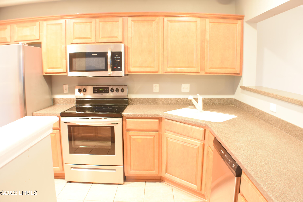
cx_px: 152
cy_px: 101
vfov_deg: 36.9
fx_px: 303
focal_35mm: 36
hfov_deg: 53.1
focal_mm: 24
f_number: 7.1
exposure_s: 5
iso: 100
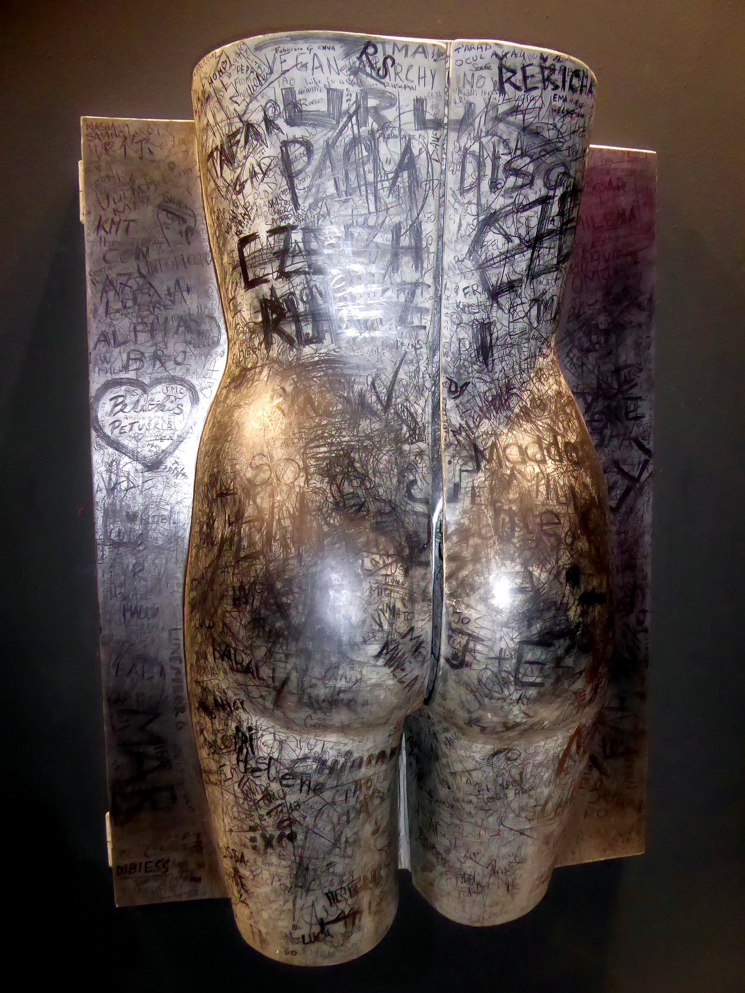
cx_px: 372
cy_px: 496
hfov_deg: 54.9
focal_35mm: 25
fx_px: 717
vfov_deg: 69.4
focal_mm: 4.3
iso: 800
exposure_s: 1/60
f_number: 3.3
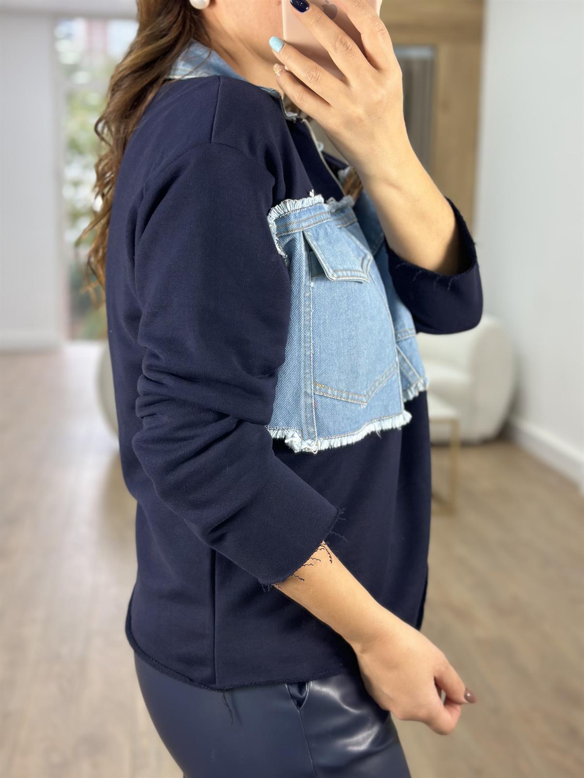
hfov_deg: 30.3
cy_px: 389
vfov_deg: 39.7
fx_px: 1080
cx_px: 292
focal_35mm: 48
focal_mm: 6.86
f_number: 1.78
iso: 125
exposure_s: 1/100
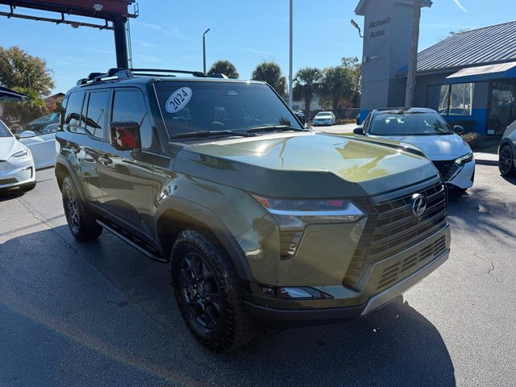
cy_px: 194
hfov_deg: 71.6
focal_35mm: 24
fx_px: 358
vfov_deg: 56.8
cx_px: 258
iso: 100
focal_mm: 6.76
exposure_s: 1/3759
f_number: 1.78
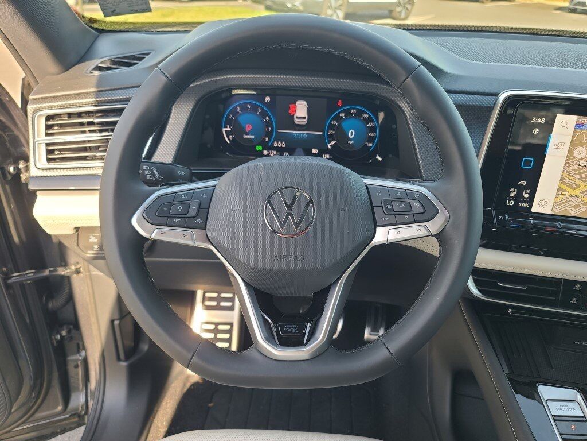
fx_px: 424
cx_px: 294
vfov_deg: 54.9
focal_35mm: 25
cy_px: 220
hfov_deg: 69.4
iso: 50
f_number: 1.8
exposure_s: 1/120
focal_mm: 7
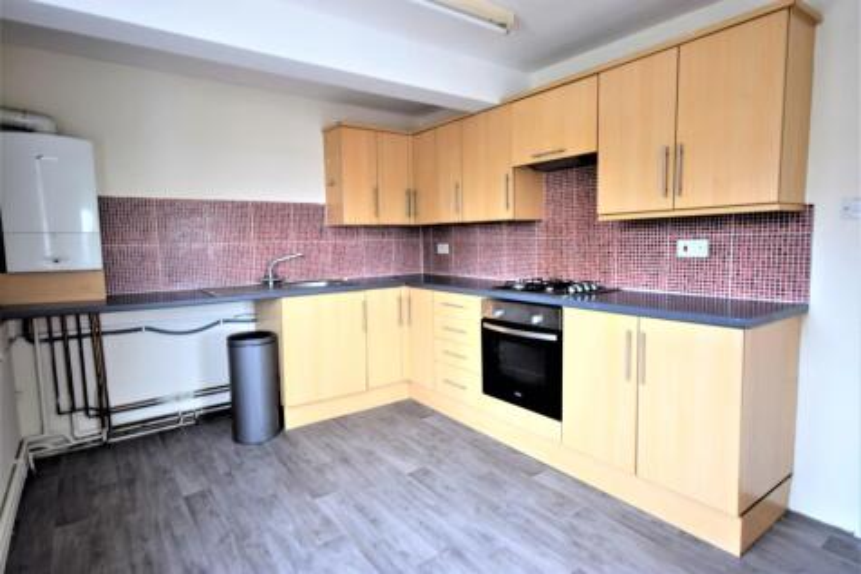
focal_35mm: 20
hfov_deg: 85.4
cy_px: 287
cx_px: 430
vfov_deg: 63.2
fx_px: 466
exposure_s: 1/20
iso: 320
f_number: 4.5
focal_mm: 13
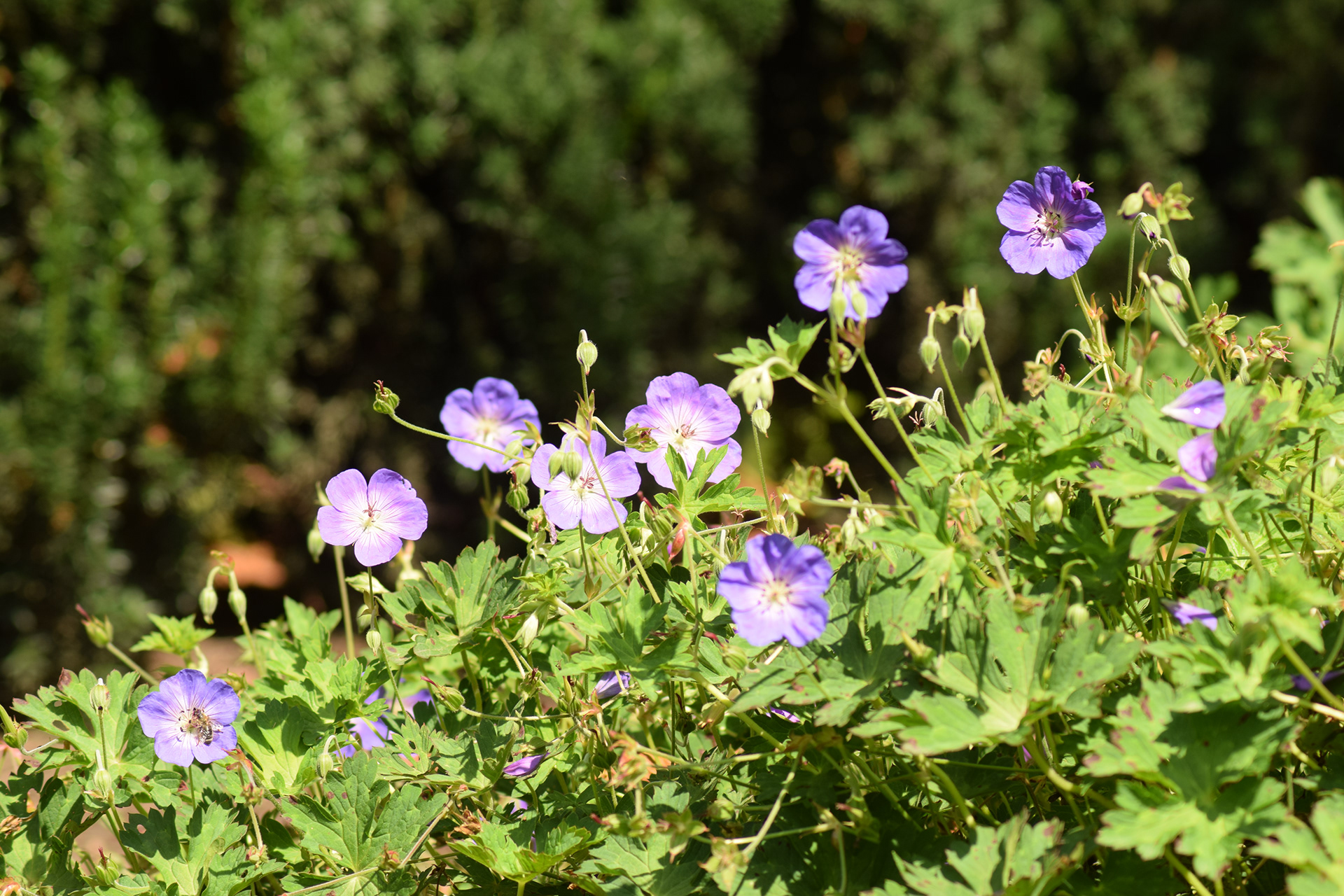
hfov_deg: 11.4
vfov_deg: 7.6
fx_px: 6719
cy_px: 448
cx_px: 672
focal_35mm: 180
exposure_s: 1/400
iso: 200
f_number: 7.1
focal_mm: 120
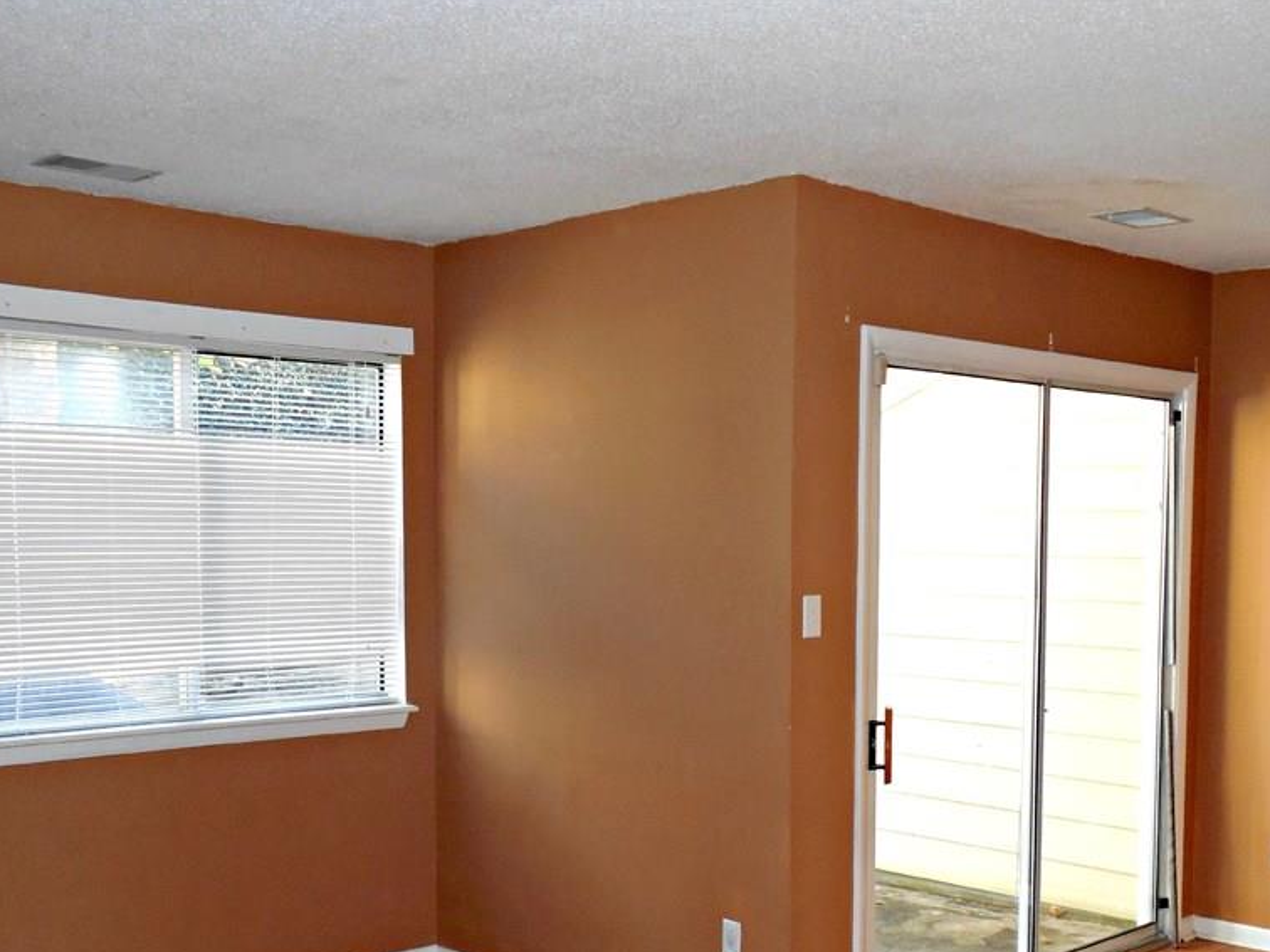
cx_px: 684
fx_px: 1541
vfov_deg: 34.0
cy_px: 640
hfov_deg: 44.8
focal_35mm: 42
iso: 360
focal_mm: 5.6
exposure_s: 1/30
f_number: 3.6
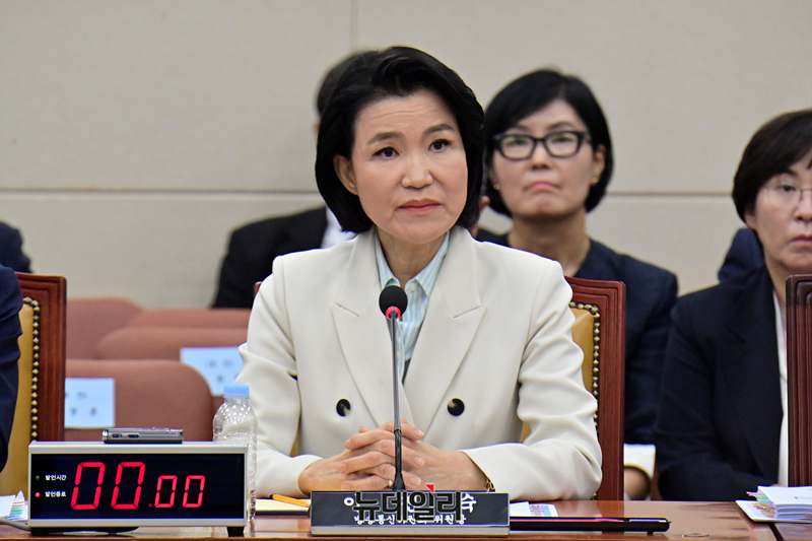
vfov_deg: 3.4
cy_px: 270
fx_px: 9020
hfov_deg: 5.2
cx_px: 406
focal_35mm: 400
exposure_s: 1/250
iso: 6400
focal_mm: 400
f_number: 9
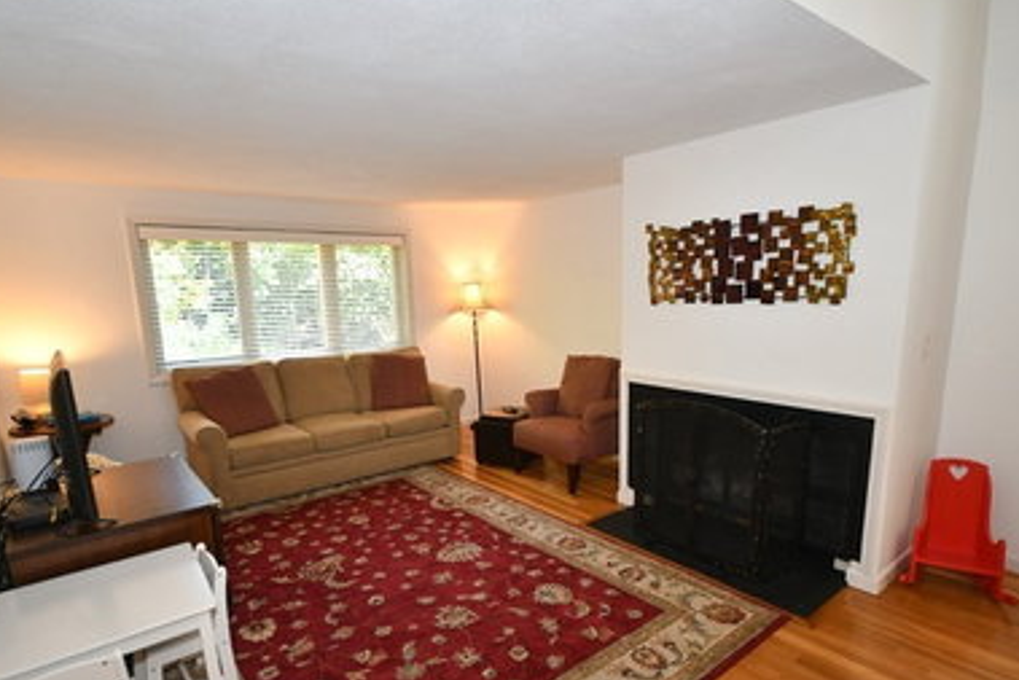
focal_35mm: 19
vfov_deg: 64.3
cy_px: 390
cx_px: 522
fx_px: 538
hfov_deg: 86.9
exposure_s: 1/60
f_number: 4
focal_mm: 10
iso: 800
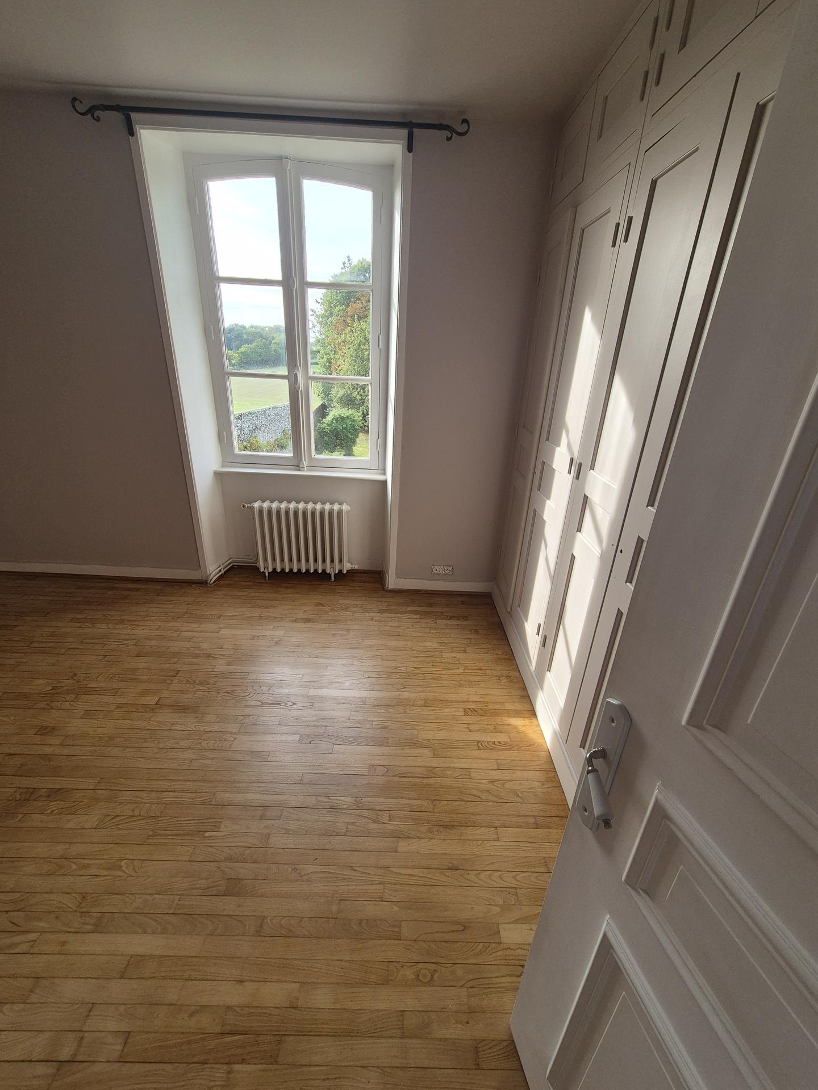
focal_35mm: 13
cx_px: 409
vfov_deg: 106.2
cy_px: 545
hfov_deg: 89.9
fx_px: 410
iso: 50
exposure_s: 1/243
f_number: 2.2
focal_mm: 2.2
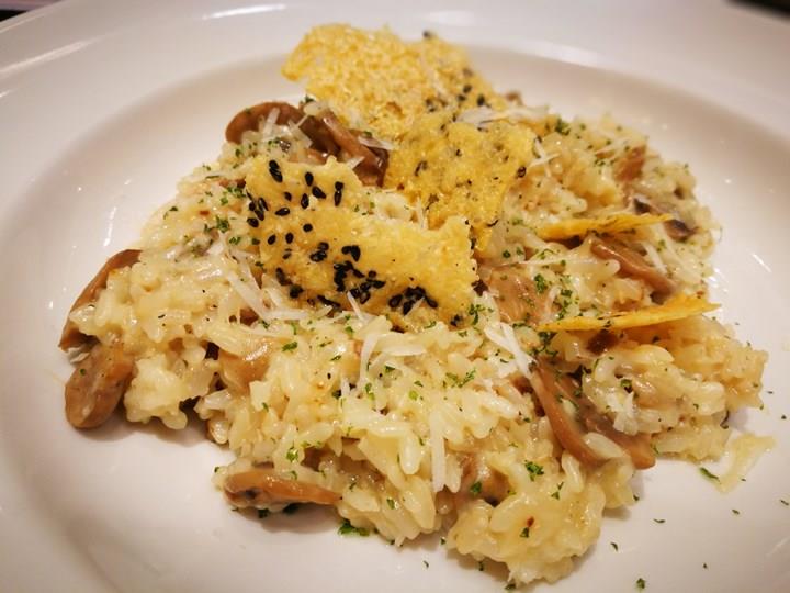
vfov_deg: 51.4
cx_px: 395
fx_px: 616
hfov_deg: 65.3
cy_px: 296
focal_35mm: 27
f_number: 4
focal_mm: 4.5
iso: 200
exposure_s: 1/40
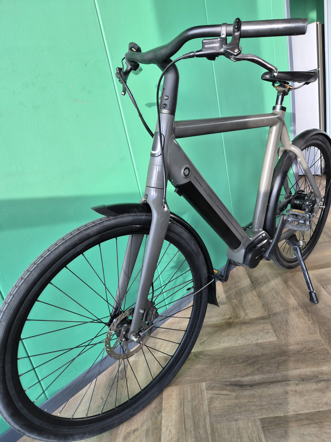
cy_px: 221
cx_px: 166
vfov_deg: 73.9
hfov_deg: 58.9
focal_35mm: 23
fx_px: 293
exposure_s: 1/100
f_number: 1.8
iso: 32
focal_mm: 5.4
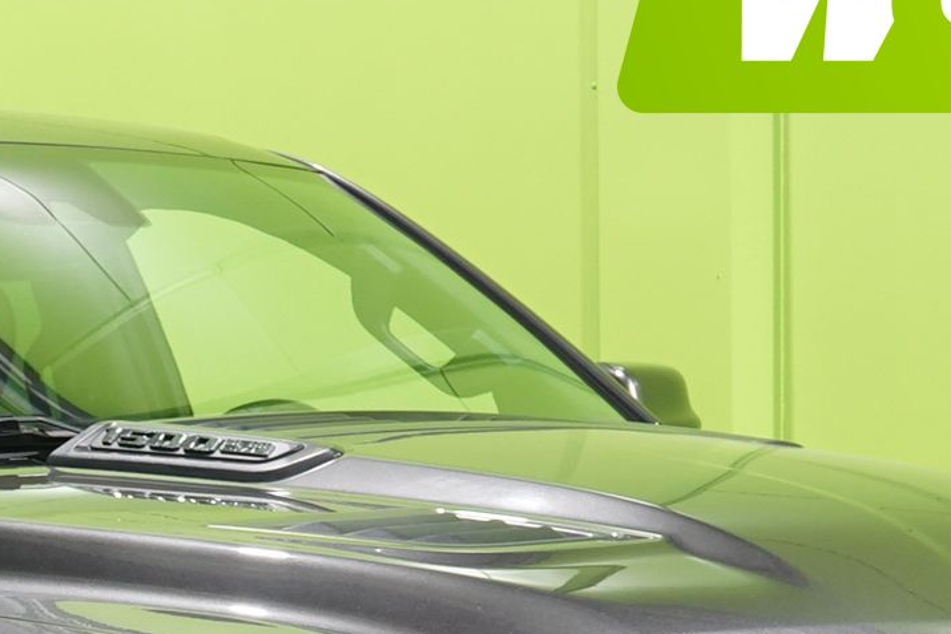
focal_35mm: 193
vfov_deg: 7.1
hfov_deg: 10.5
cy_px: 790
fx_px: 5099
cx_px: -130
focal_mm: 46
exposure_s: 1/10
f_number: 7.1
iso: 640
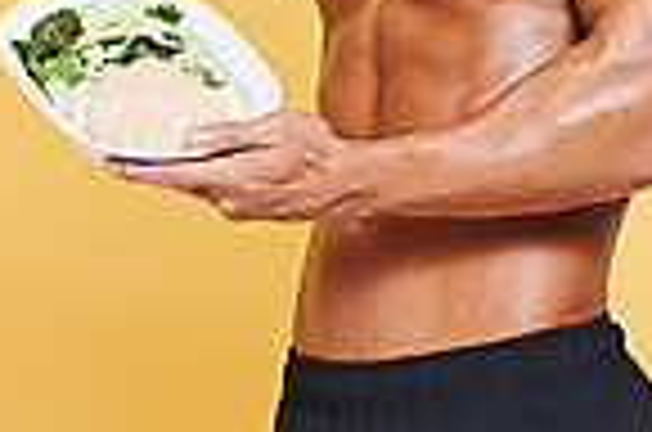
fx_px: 7247
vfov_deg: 3.4
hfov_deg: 5.2
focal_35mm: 401
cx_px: 330
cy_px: -68
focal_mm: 145
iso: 100
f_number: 11
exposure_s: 1/125
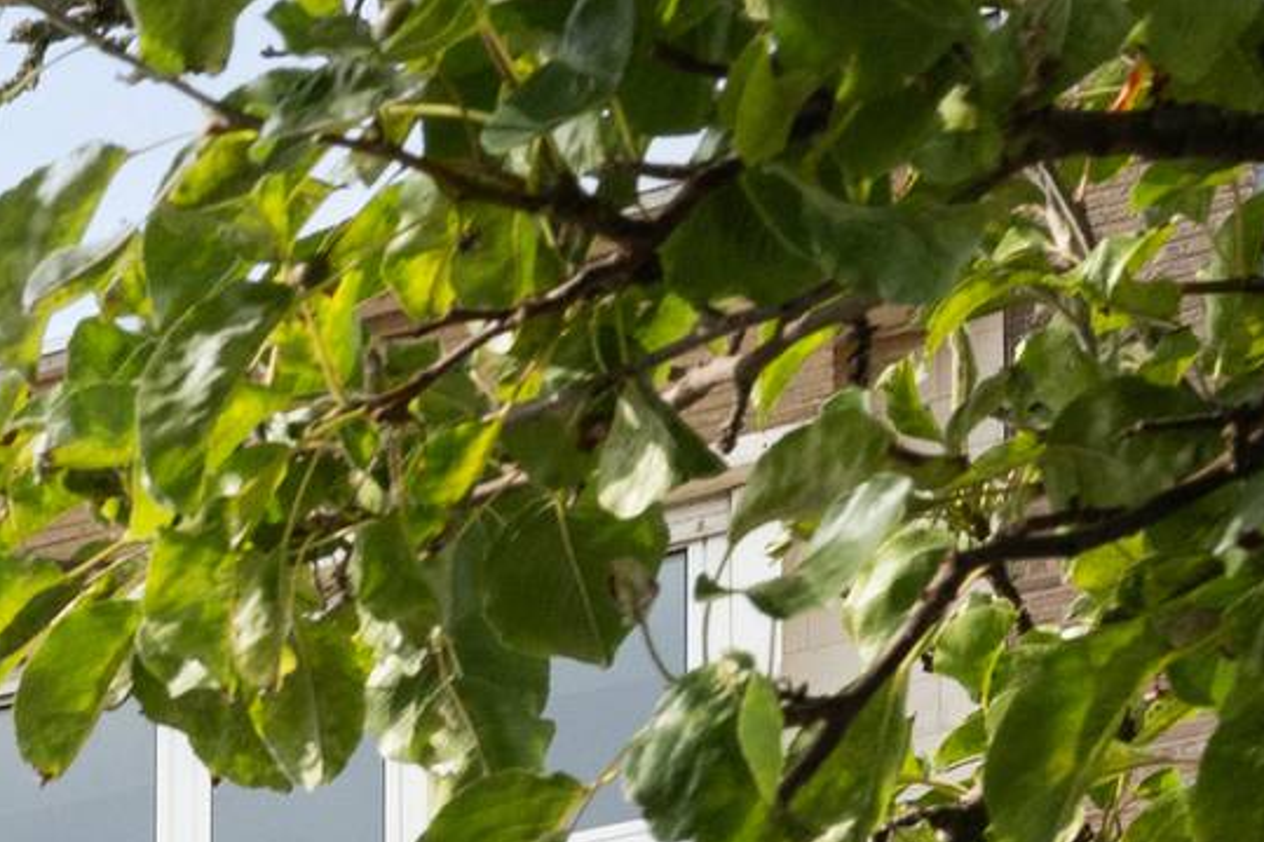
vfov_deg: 12.0
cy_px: 1848
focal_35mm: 98
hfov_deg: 14.5
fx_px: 3434
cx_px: -1693
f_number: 11
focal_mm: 20.6
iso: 500
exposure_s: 1/400
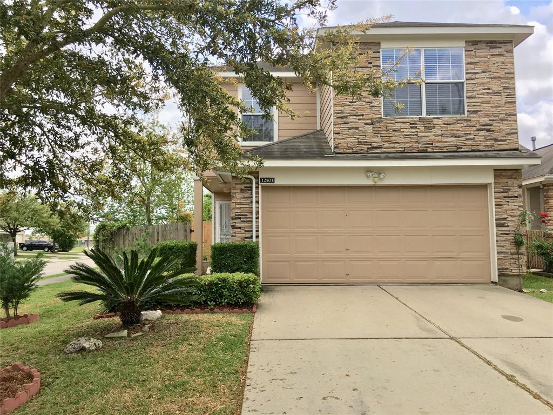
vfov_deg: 48.2
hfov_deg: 61.7
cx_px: 276
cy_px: 208
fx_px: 463
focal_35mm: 29
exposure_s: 1/1183
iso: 25
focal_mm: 4.15
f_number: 2.2
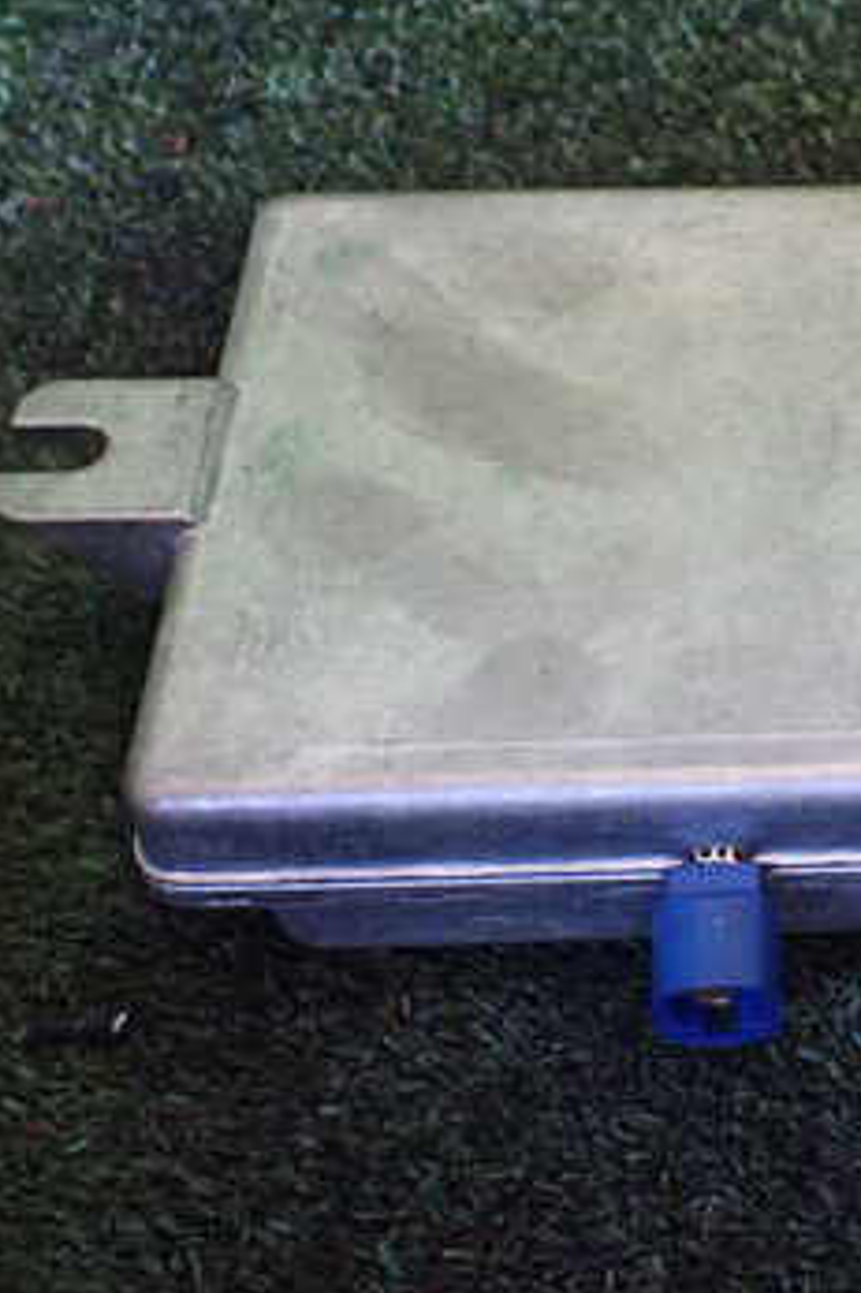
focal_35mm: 54
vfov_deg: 36.6
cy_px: 470
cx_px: 965
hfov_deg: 23.4
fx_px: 1939
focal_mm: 5.4
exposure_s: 1/80
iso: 800
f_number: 2.3
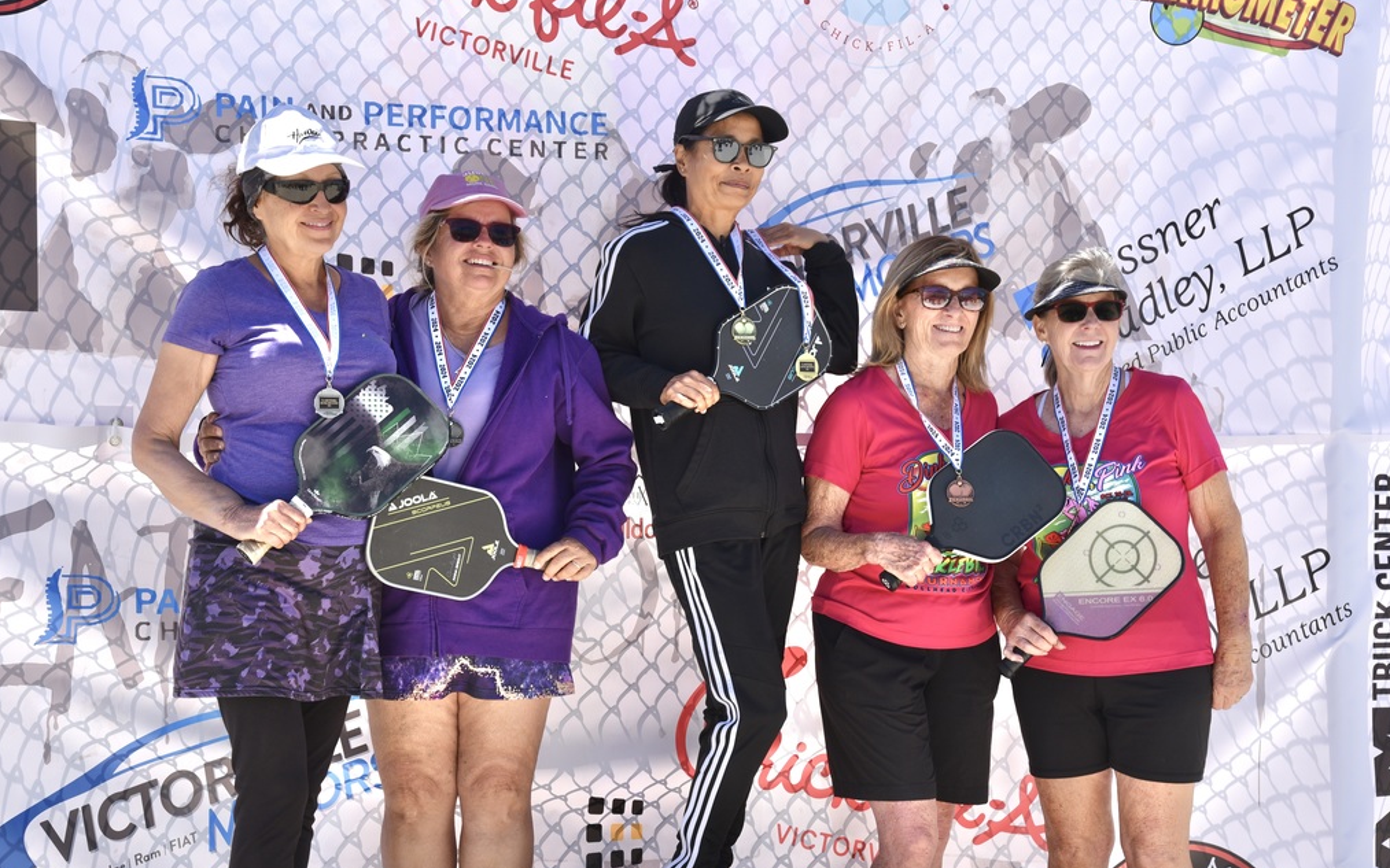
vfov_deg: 19.4
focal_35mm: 67
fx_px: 2538
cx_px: 692
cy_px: 458
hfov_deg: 30.6
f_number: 9
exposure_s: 1/320
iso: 250
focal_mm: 65
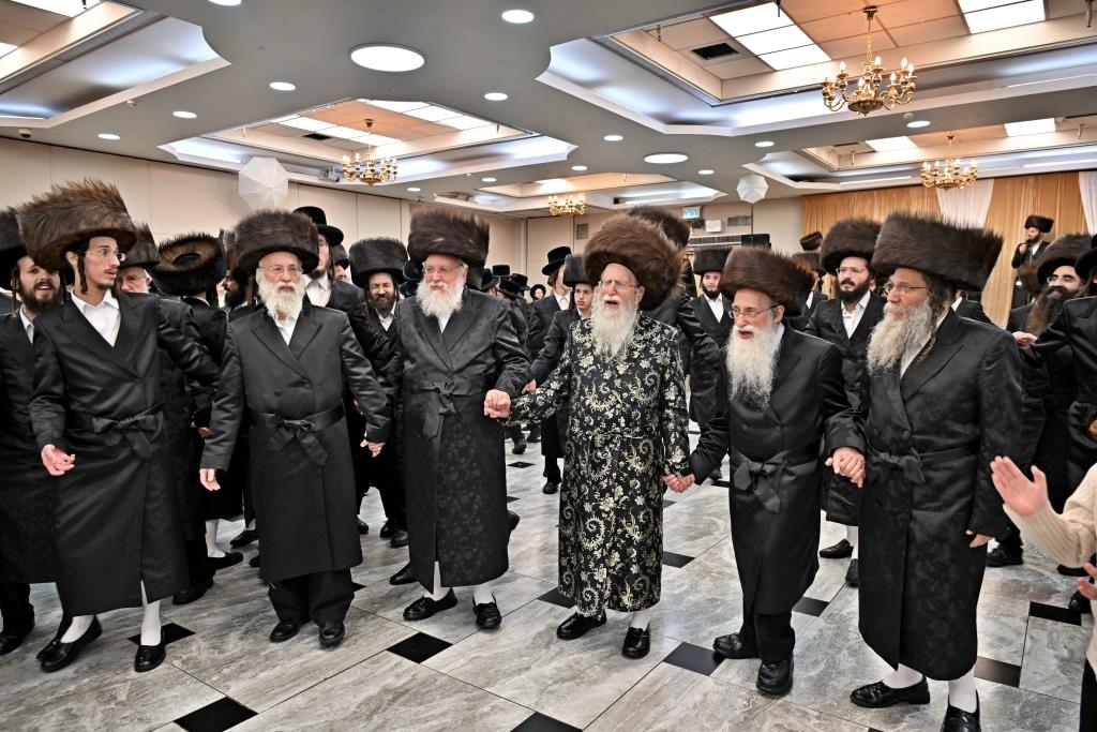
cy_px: 366
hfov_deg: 73.7
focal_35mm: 24
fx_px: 731
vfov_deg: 53.1
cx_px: 548
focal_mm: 24
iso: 500
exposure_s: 1/160
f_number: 4
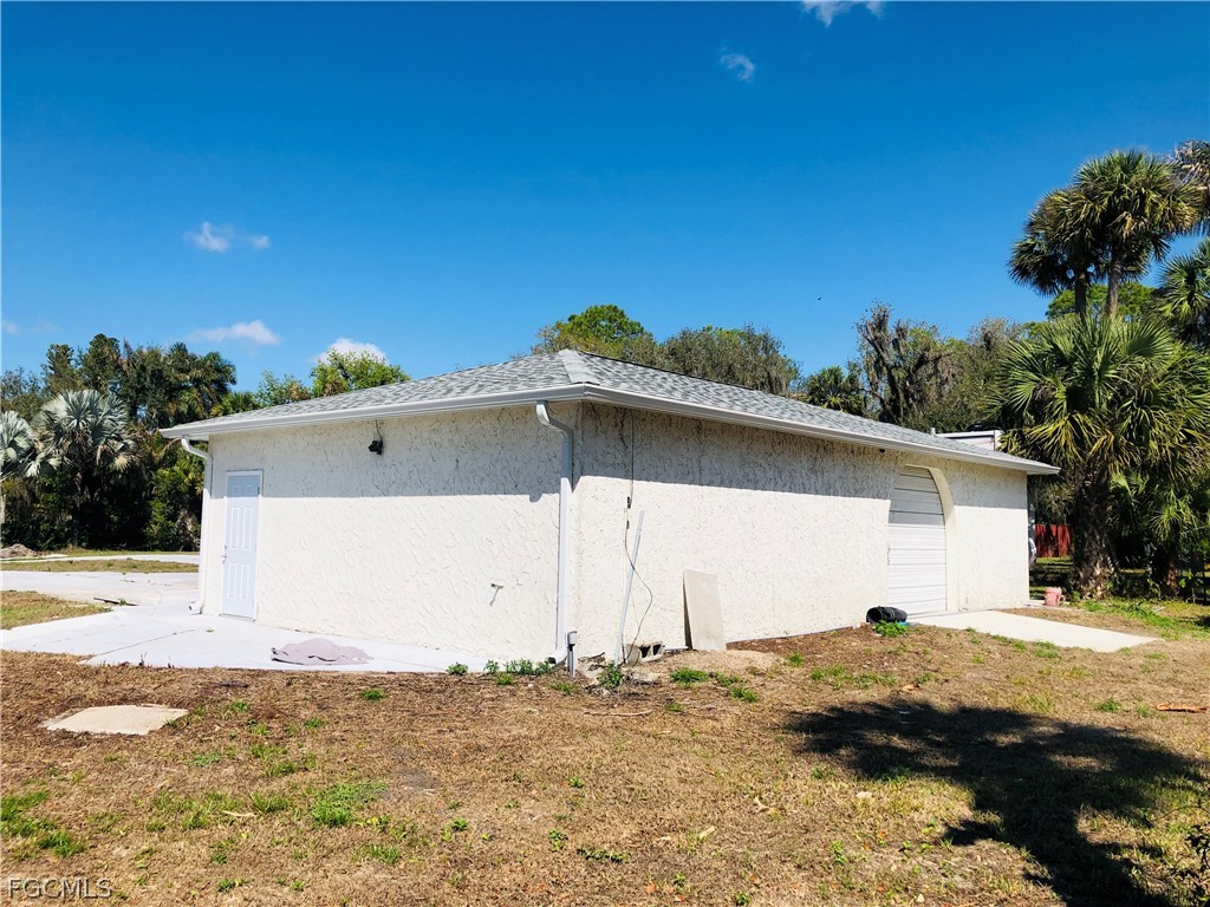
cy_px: 454
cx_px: 605
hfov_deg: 63.4
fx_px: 979
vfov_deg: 49.7
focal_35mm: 28
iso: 20
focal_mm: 3.99
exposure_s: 1/3436
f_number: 1.8
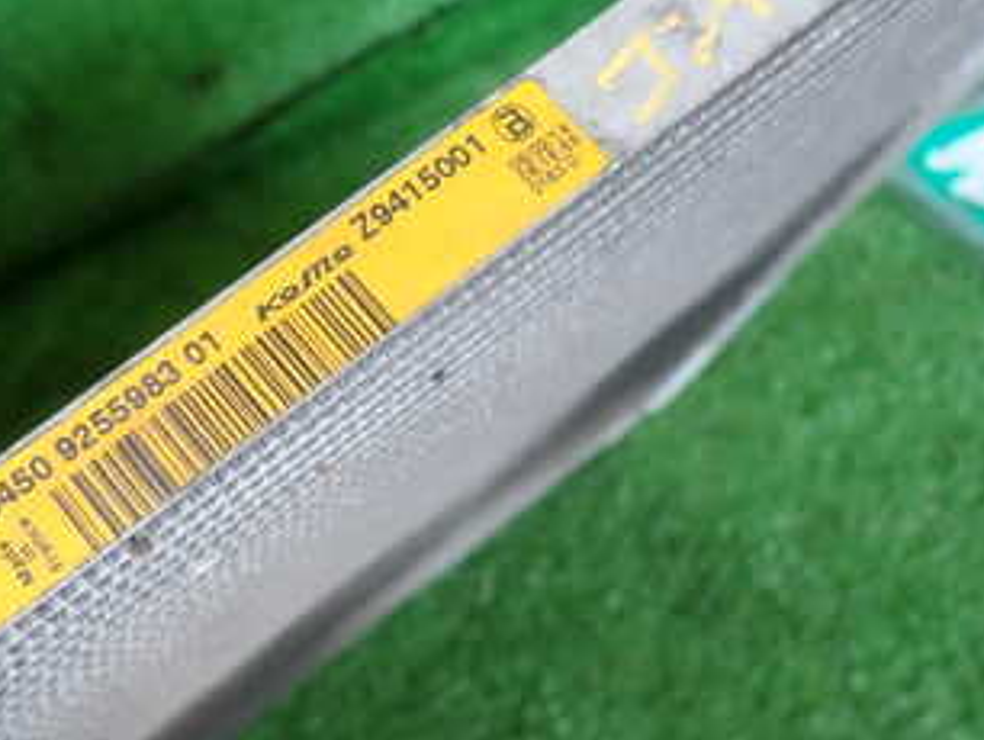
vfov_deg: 29.7
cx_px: 174
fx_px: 1394
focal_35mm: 49
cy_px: 412
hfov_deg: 37.3
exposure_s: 1/60
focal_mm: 4.5
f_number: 2
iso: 100
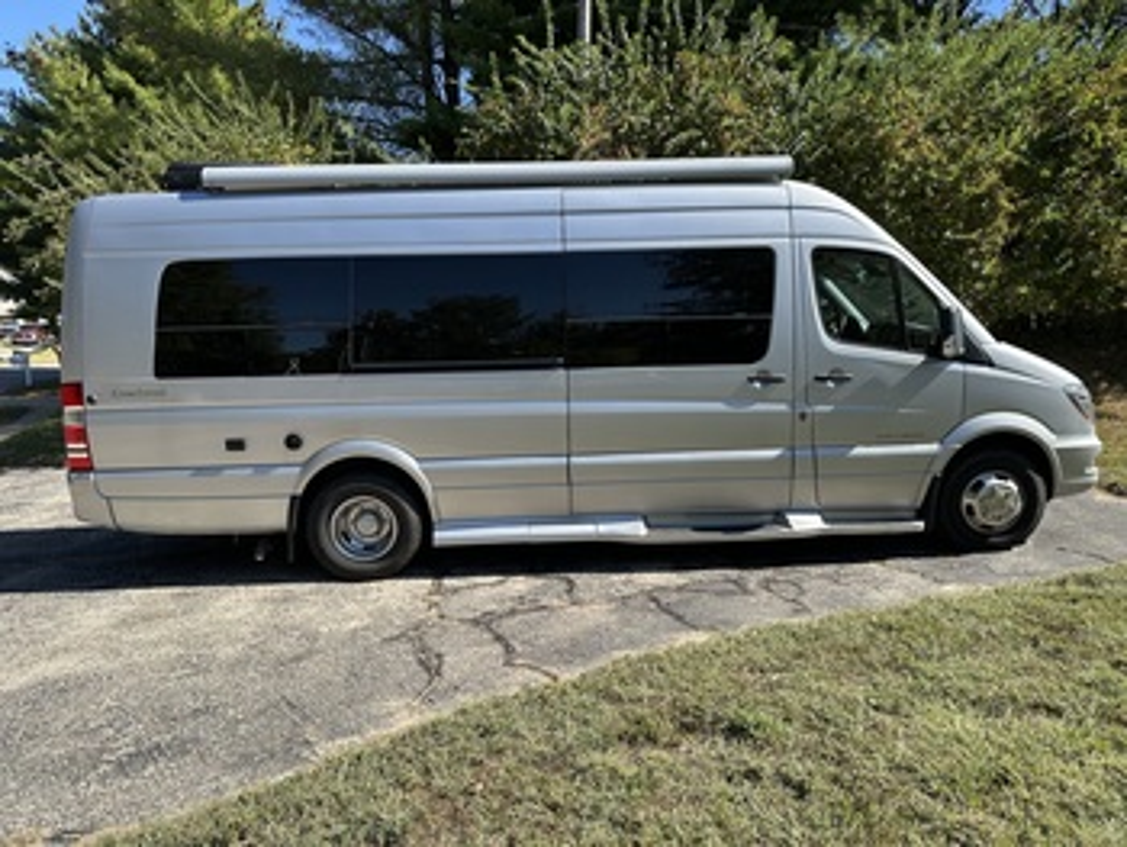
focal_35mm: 24
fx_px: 782
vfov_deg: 56.9
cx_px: 564
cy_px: 424
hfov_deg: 71.6
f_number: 1.78
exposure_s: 1/2353
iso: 80
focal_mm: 6.86
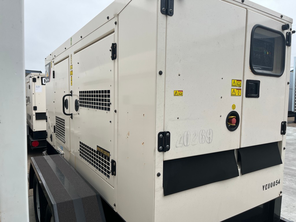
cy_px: 111
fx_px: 222
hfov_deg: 67.3
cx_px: 148
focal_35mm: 26
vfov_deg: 53.1
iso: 50
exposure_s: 1/906
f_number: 1.6
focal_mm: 5.1
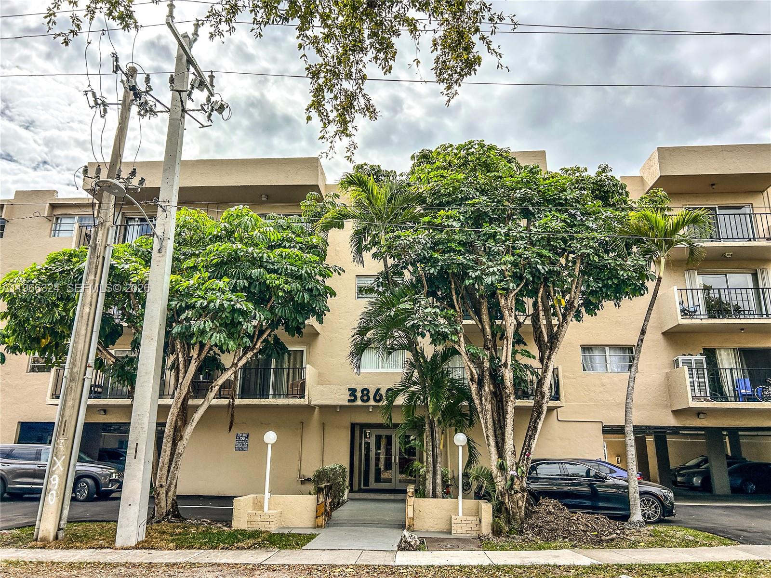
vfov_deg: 53.1
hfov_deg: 67.3
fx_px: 579
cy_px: 289
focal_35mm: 26
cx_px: 386
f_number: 1.5
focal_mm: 5.7
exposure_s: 1/3700
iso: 50
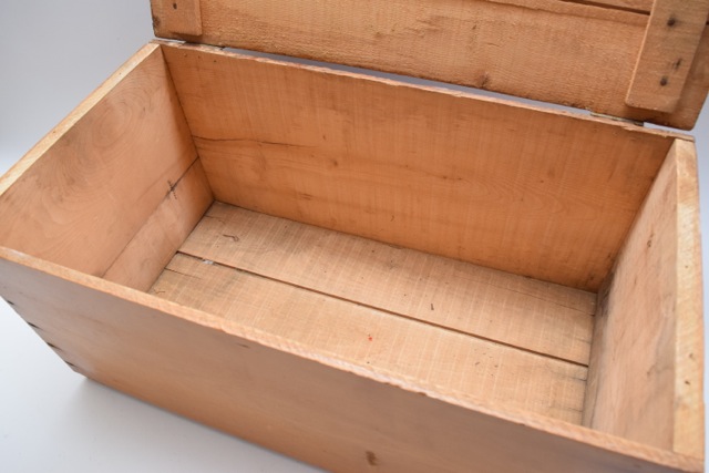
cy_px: 236
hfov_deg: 67.4
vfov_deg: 48.0
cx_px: 354
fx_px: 532
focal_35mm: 27
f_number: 5.6
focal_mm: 18
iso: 1600
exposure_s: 1/125
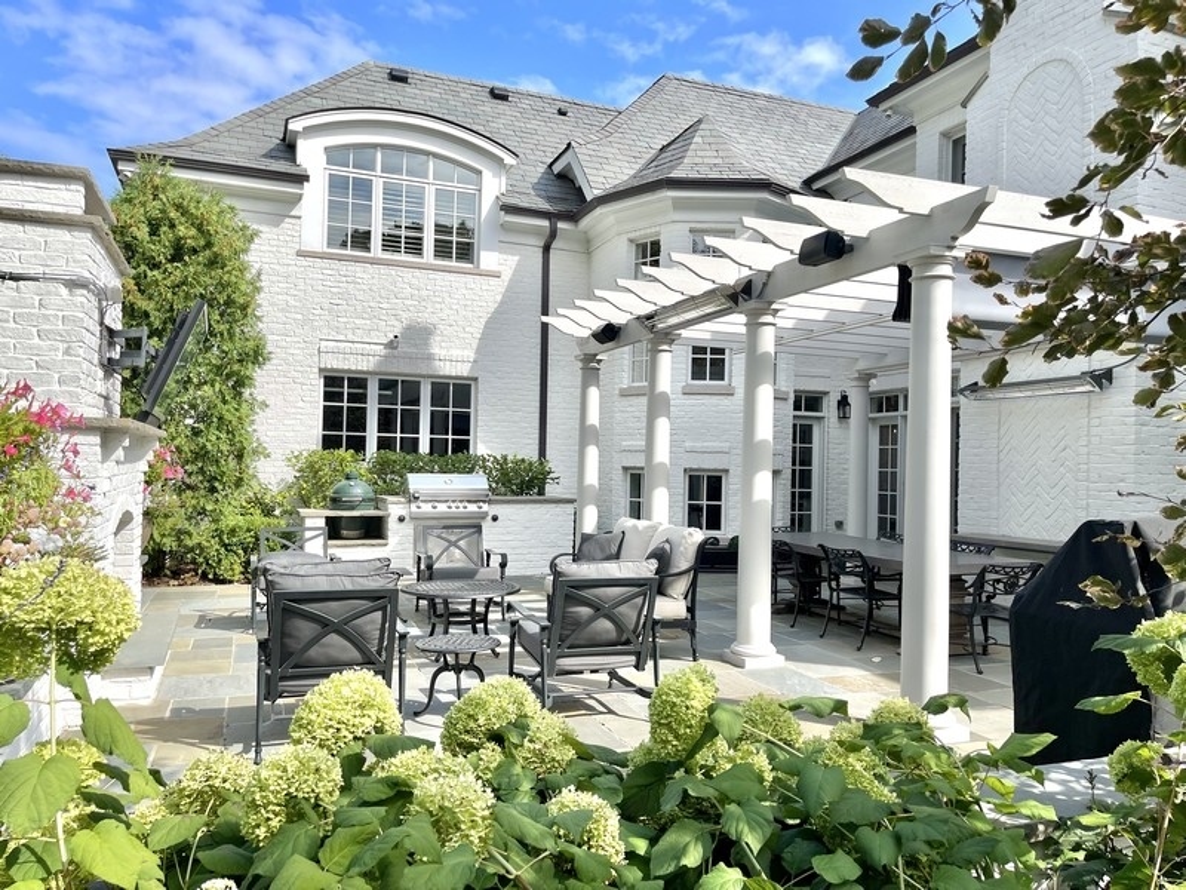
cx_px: 593
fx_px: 891
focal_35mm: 26
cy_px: 445
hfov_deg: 67.3
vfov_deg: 53.1
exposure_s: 1/3003
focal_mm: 5.1
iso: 32
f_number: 1.6
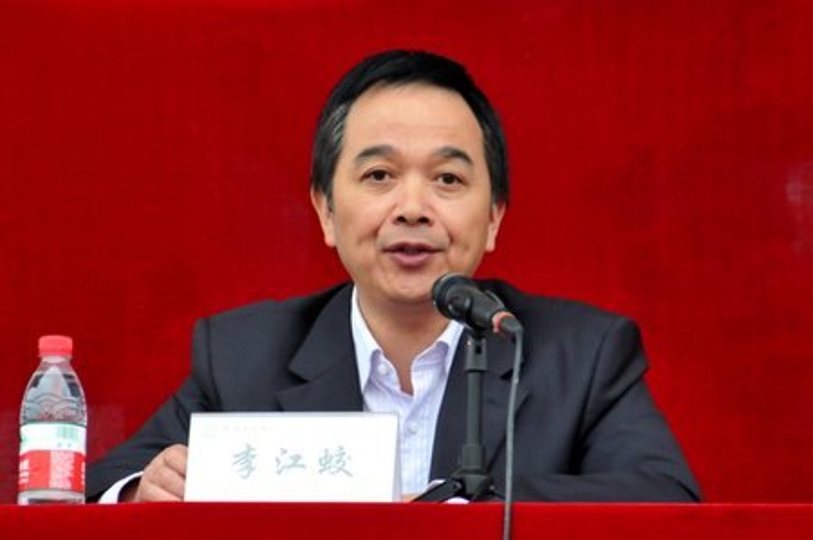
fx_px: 6768
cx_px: 406
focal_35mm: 300
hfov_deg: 6.9
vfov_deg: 4.6
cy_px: 270
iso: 1000
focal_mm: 200
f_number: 6.3
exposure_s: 1/160
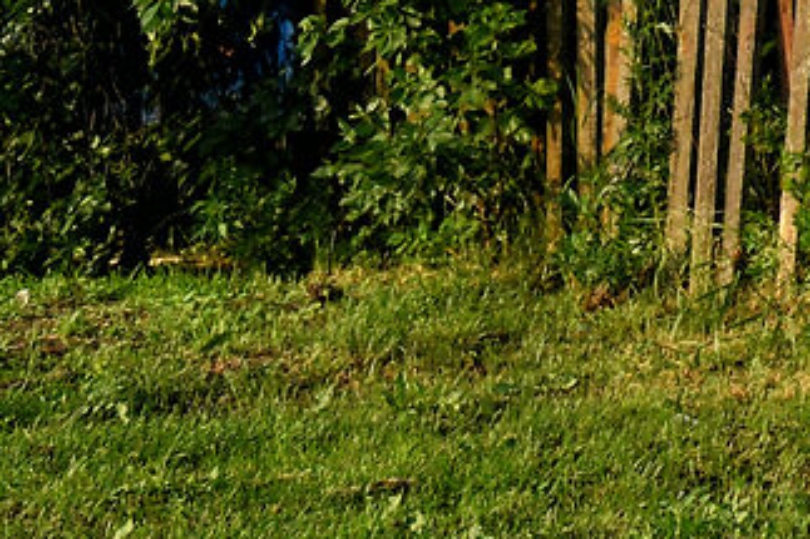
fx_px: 5847
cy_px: -850
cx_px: 2766
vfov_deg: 5.1
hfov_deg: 6.8
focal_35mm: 260
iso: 100
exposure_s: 1/100
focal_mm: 35
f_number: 8
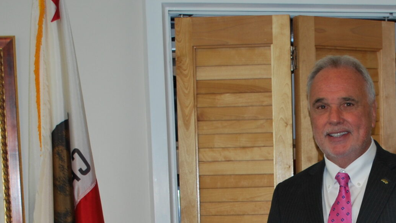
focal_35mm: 109
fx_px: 1144
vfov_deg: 10.8
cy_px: 310
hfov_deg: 19.5
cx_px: 303
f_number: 4.5
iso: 200
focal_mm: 28
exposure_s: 1/60
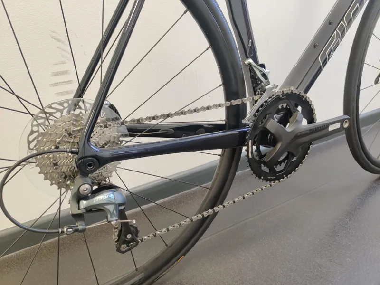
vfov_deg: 51.4
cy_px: 142
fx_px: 296
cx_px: 190
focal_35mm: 27
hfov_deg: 65.3
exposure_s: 1/33
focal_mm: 4.75
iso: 400
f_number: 1.65
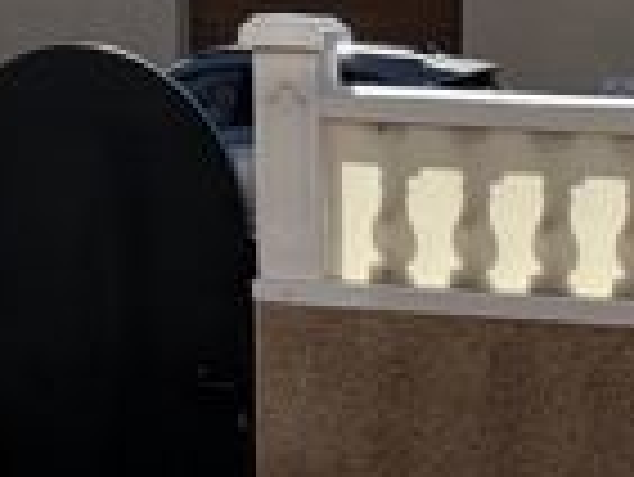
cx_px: 524
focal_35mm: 130
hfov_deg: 15.0
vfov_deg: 9.9
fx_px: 2383
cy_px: 1170
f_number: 1.6
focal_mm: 5.96
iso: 50
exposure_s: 1/8850
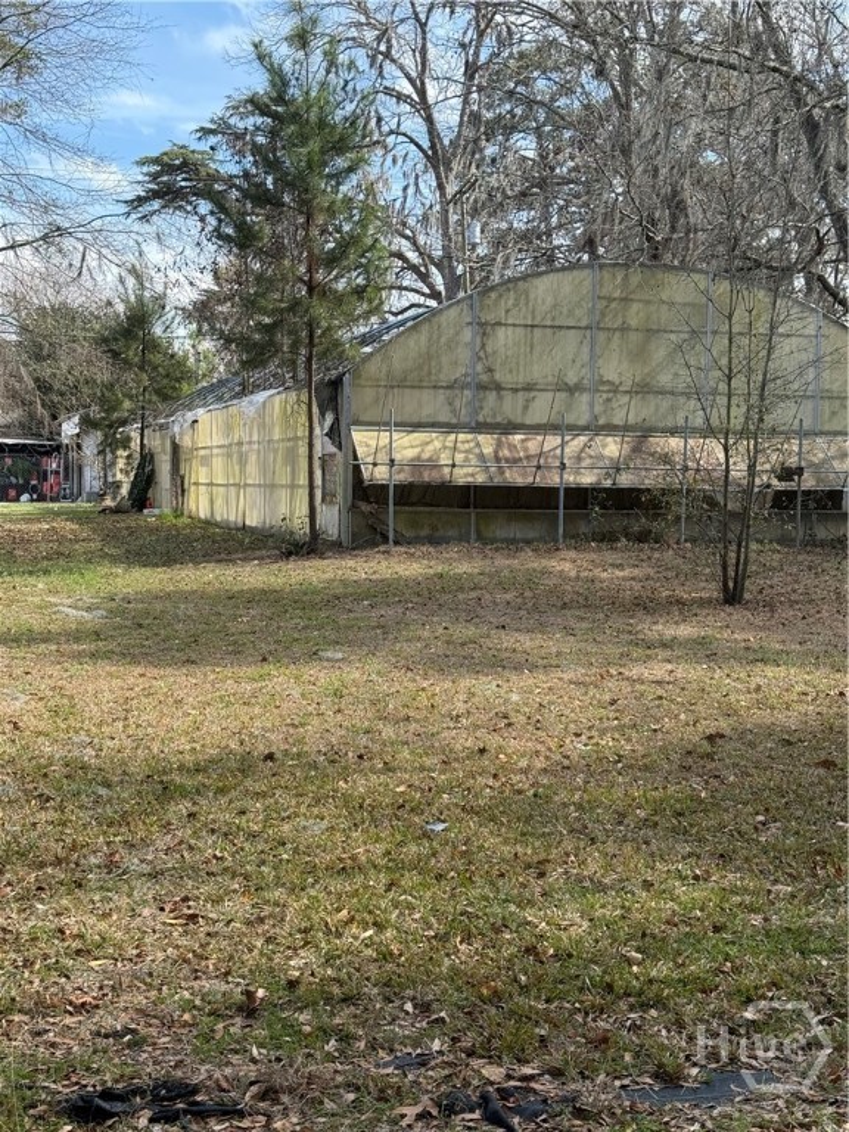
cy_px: 566
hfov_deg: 30.3
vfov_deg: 39.7
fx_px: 1570
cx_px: 424
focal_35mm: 48
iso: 100
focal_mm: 6.76
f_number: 1.78
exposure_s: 1/1931
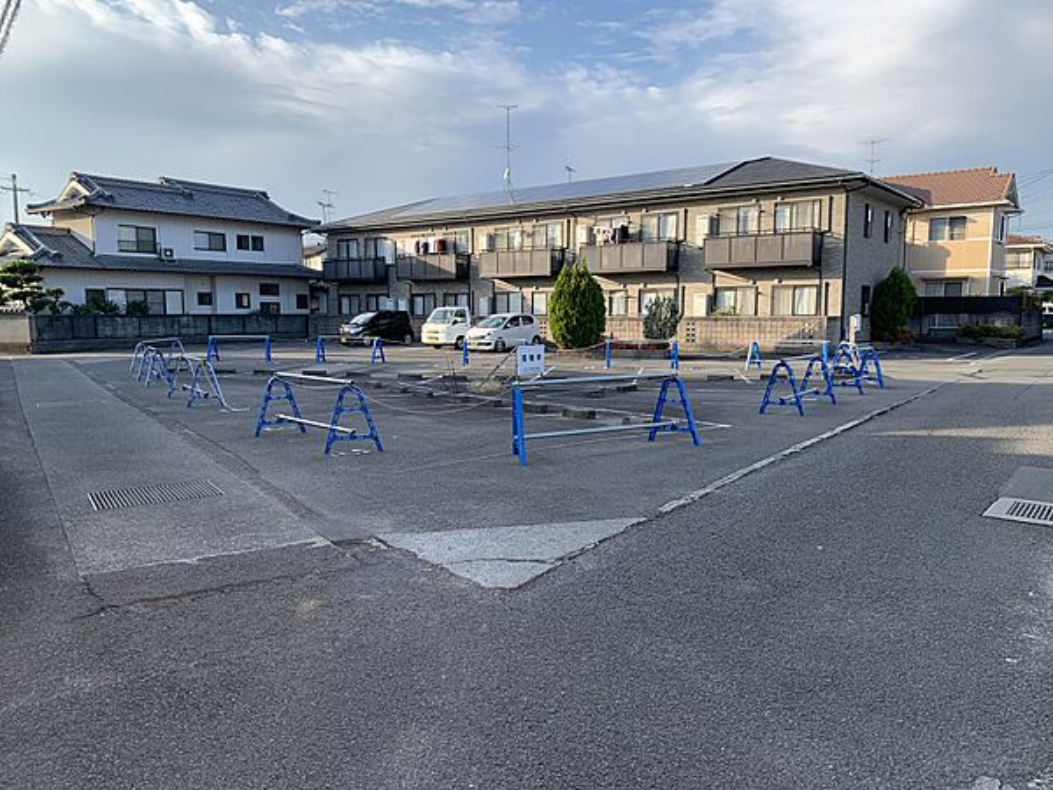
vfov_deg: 53.1
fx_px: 791
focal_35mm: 26
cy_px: 395
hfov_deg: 67.3
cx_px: 526
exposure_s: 1/749
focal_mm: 4.25
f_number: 1.8
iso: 25
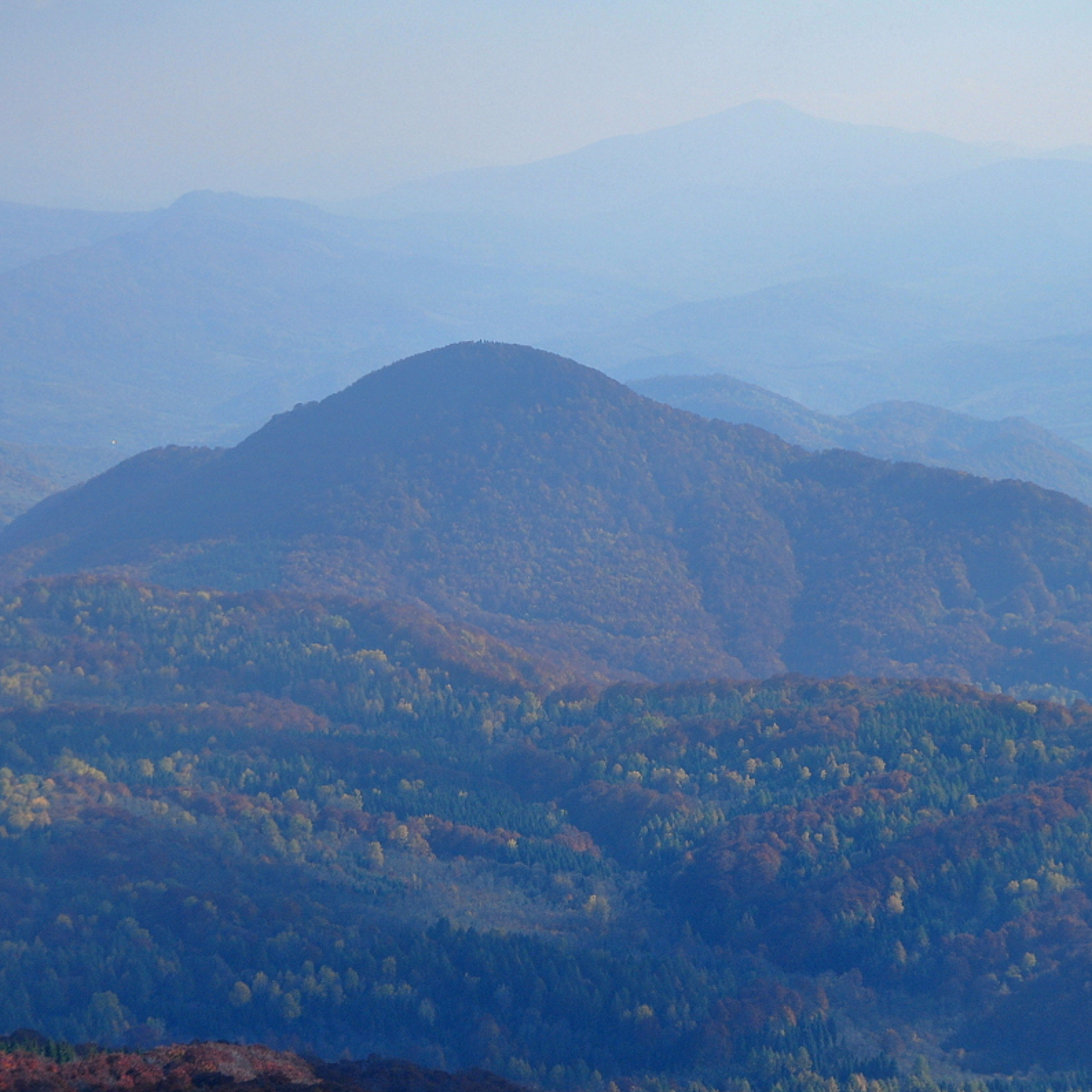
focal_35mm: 127
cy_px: 547
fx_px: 4533
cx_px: 590
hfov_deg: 13.7
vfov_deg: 13.7
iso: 400
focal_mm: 66
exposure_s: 1/1000
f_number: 8
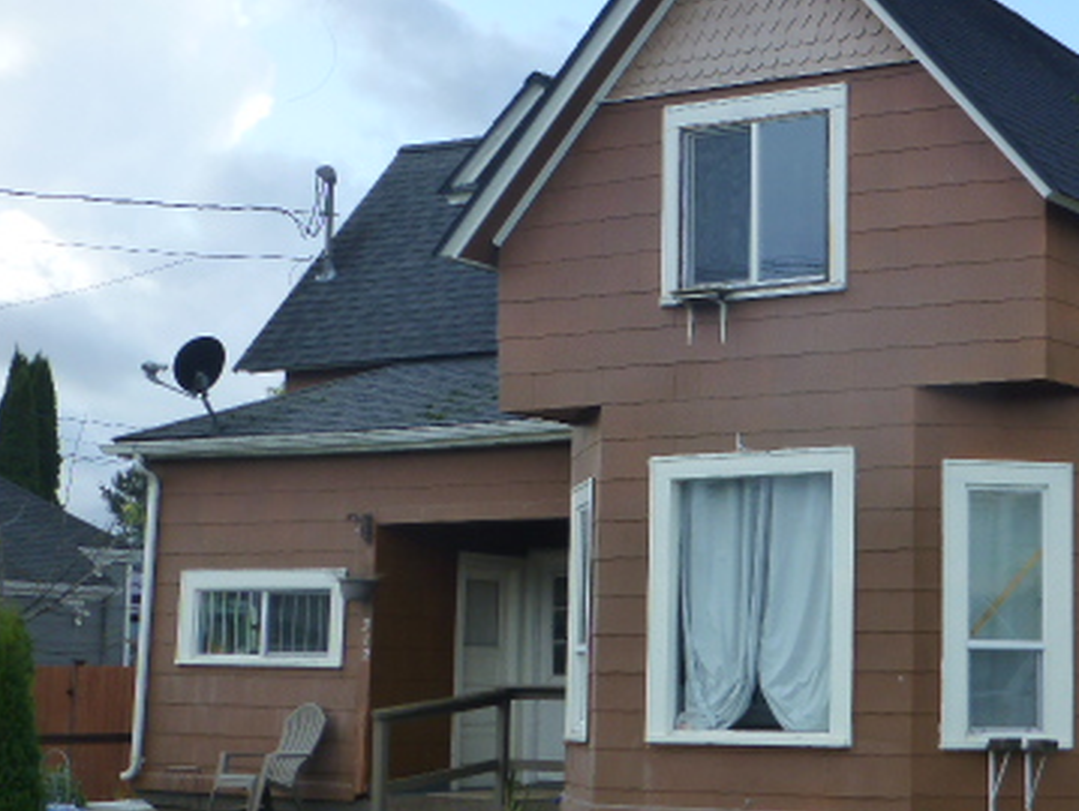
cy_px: 327
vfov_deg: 20.2
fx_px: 2278
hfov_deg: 26.3
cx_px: 812
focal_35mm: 73
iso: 160
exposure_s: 1/400
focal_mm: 7.4
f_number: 3.9
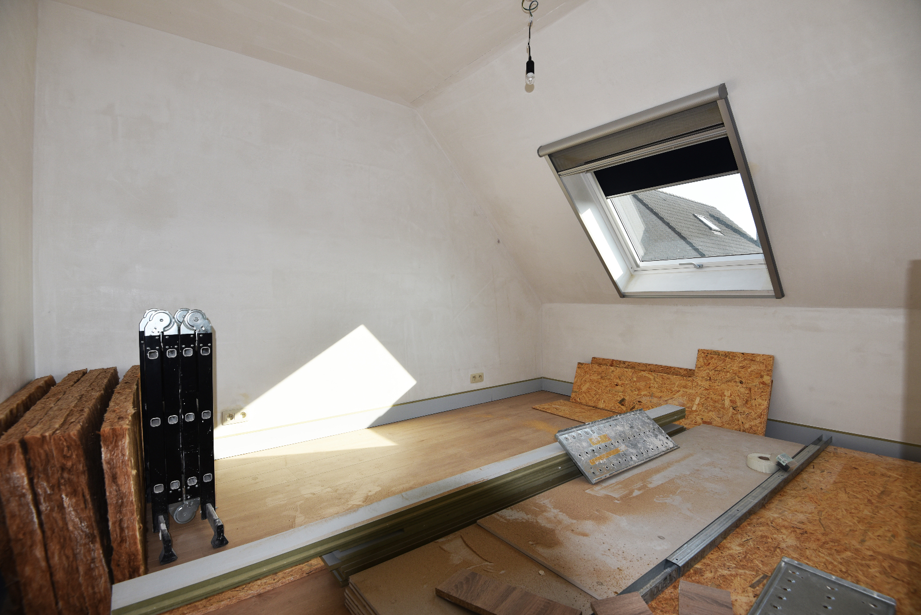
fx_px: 410
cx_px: 460
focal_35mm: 16
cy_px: 308
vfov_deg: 73.8
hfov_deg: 96.7
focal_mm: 16
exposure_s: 1/160
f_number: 6.3
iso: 100
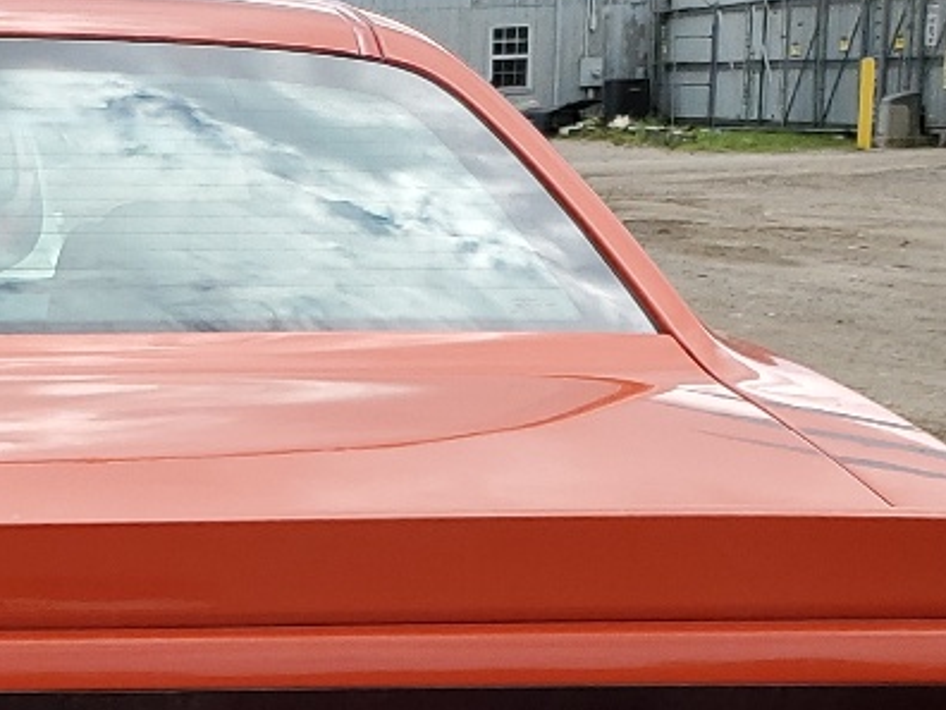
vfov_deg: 13.5
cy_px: 978
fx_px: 2869
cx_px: -220
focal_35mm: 105
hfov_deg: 17.7
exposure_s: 1/2000
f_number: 1.5
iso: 50
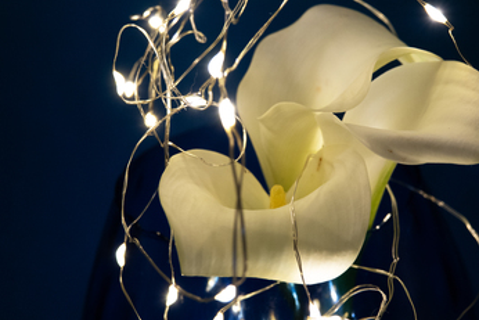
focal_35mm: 77
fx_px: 1025
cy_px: 152
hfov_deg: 26.3
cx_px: 287
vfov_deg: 17.7
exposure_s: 1/40
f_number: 3.5
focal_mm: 21.32
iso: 500
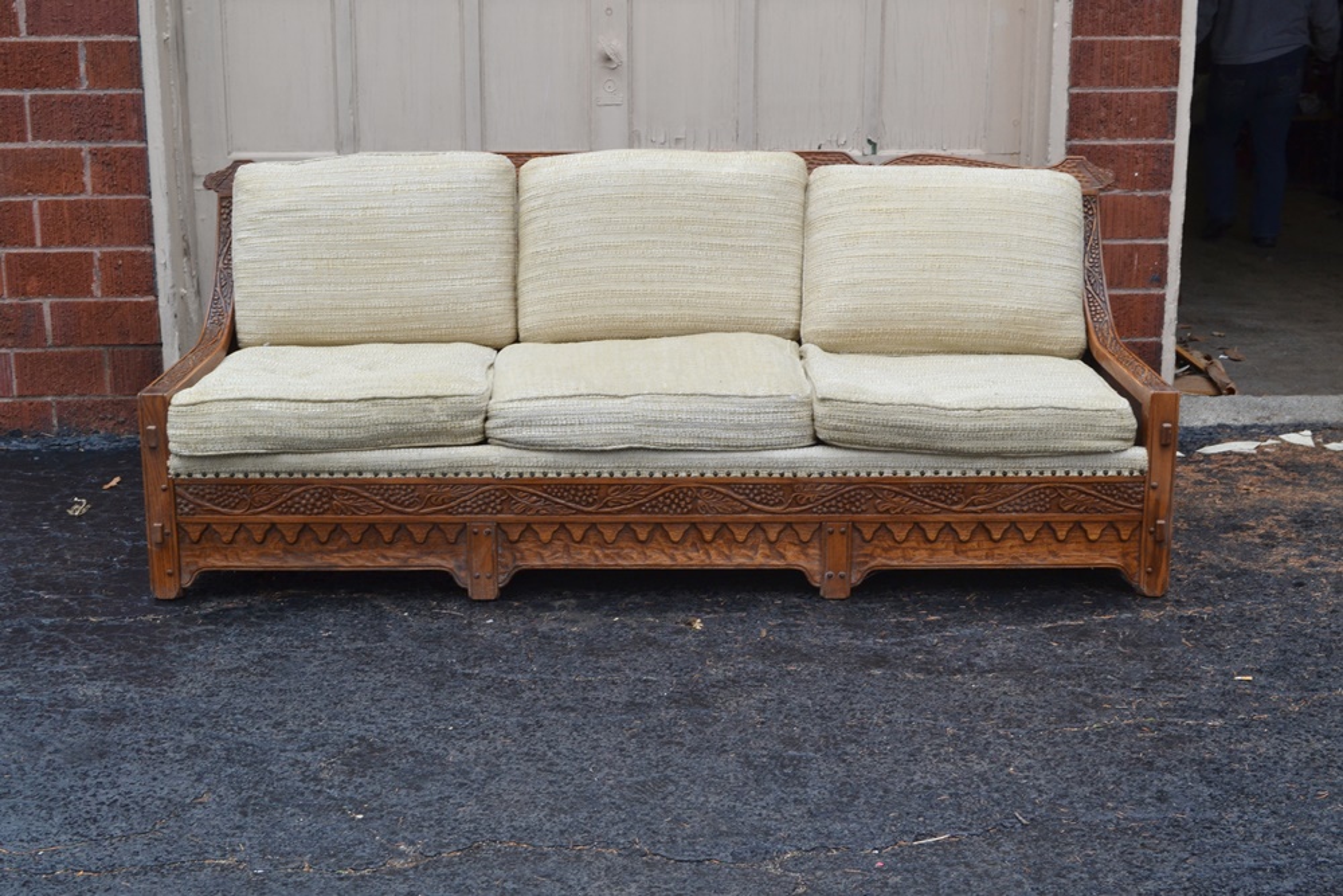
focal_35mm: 45
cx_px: 672
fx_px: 1679
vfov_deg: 29.9
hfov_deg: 43.6
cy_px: 448
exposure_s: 1/80
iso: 400
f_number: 8
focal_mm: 30
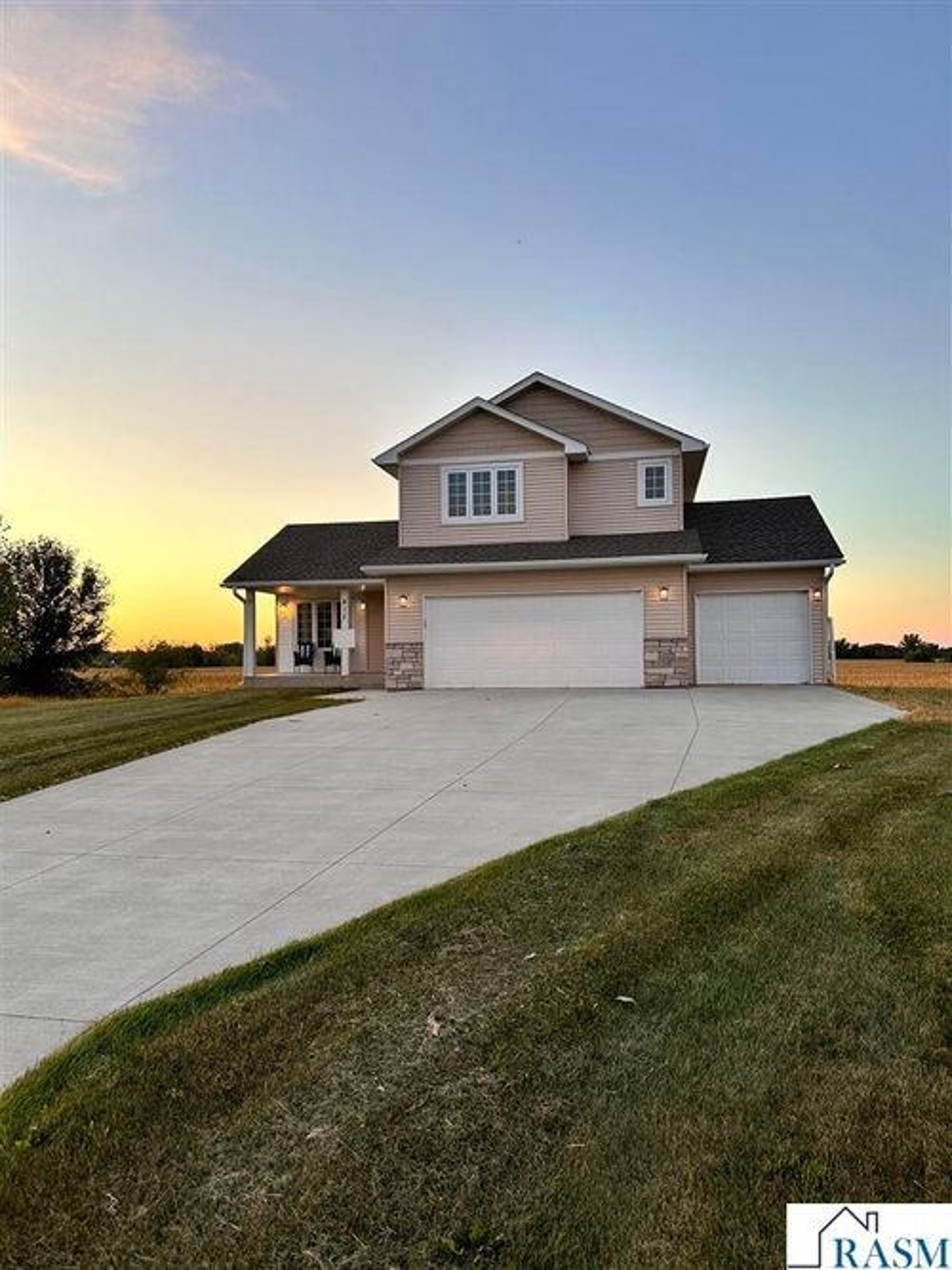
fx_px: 880
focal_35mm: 24
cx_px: 476
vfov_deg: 71.6
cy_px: 635
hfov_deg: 56.8
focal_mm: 6.86
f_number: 1.78
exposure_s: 1/228
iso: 64
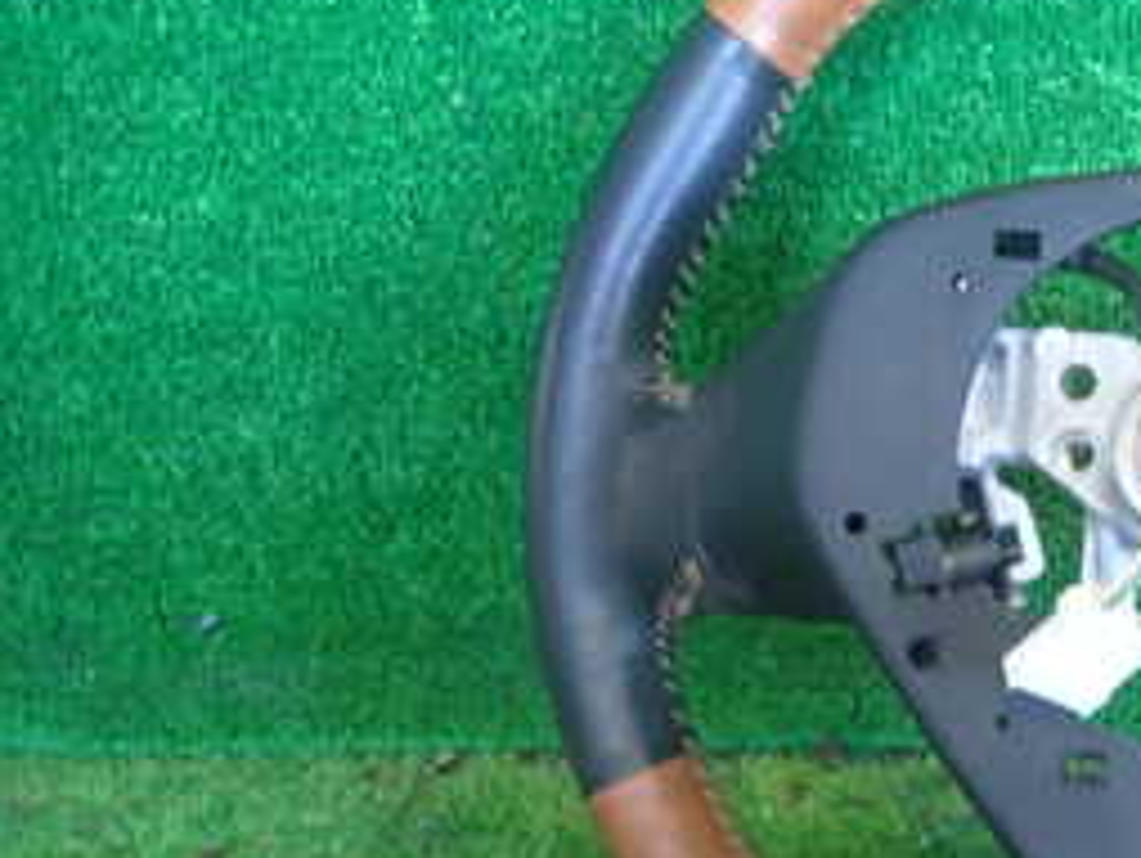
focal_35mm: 59
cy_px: 476
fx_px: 1947
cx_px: 1262
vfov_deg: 24.8
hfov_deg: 29.4
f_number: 2
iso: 200
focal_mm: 4.5
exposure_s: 1/40
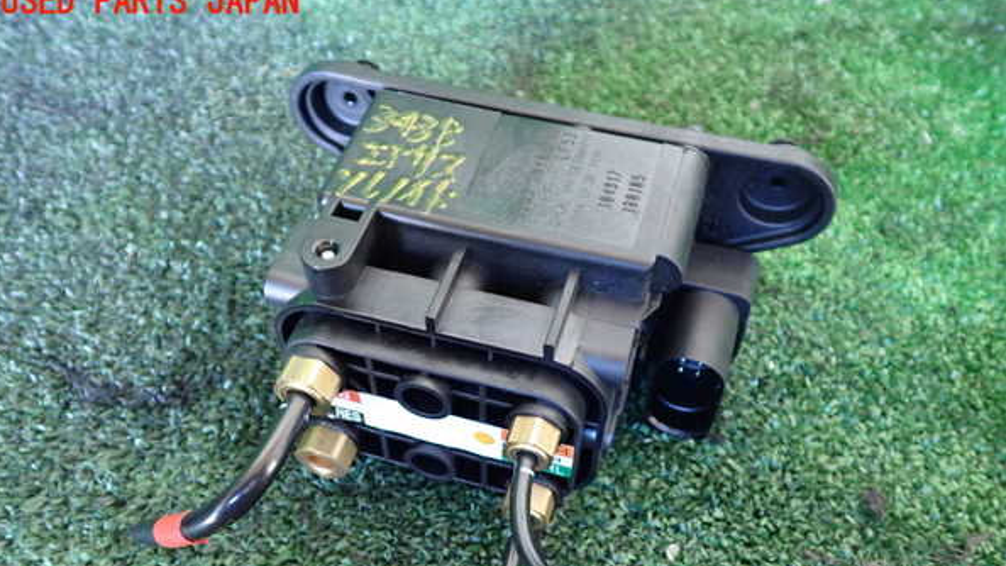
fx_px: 880
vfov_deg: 35.4
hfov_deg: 59.5
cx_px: 500
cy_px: 363
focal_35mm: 33
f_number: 2.3
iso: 800
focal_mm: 5.4
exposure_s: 1/30
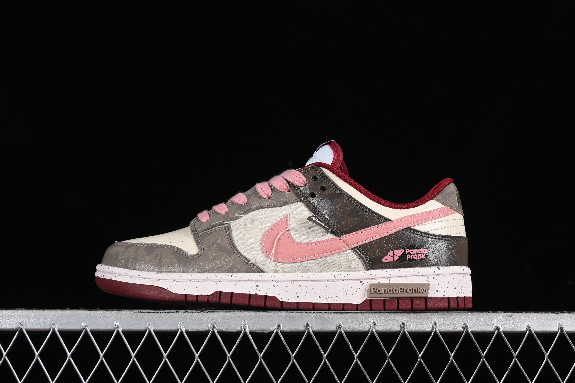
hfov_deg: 27.0
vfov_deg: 18.2
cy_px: 192
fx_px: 1198
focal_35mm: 75
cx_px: 288
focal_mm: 50
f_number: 8
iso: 160
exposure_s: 1/80
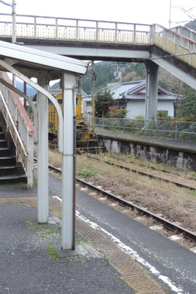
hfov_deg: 31.0
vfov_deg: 46.4
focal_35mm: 42
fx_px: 343
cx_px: 37
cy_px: 146
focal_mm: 5.3
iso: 80
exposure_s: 1/60
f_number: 3.1
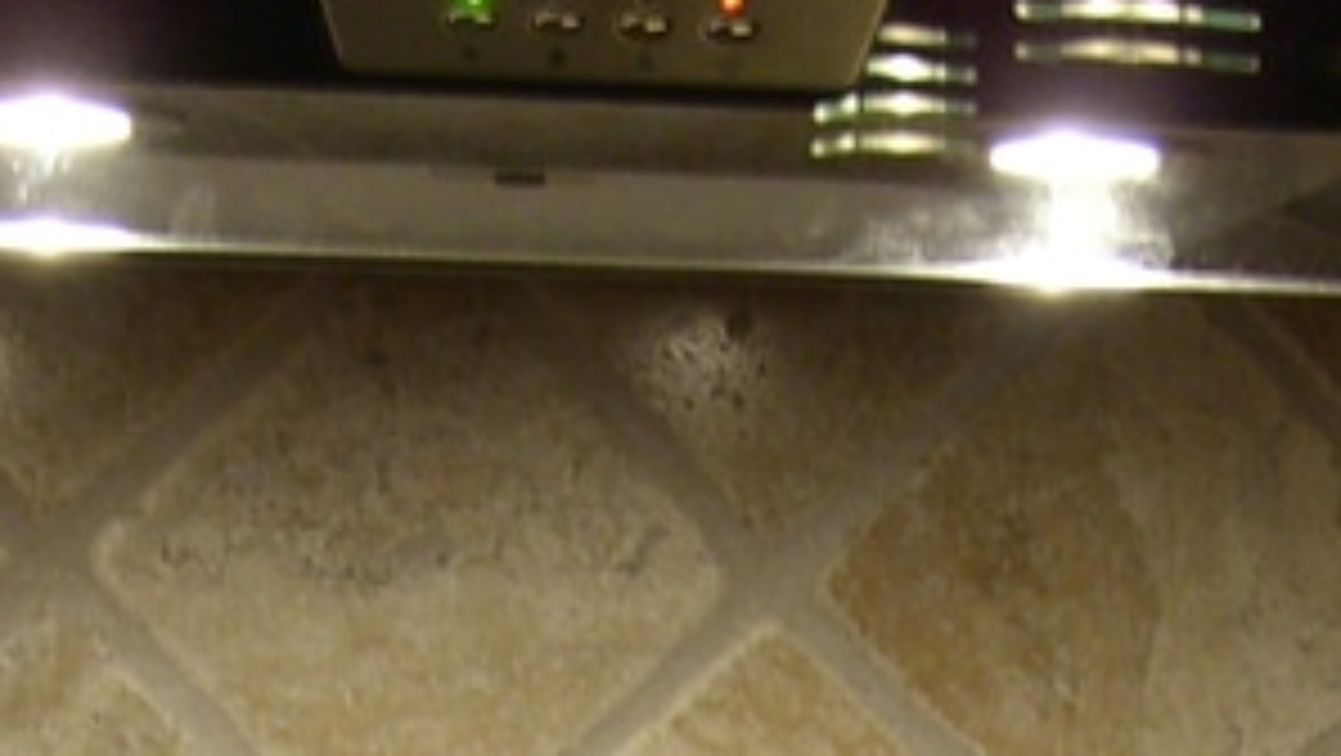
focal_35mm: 185
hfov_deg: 11.6
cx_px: 461
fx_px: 6582
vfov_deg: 6.2
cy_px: 1966
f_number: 2.8
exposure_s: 1/10
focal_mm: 7.9
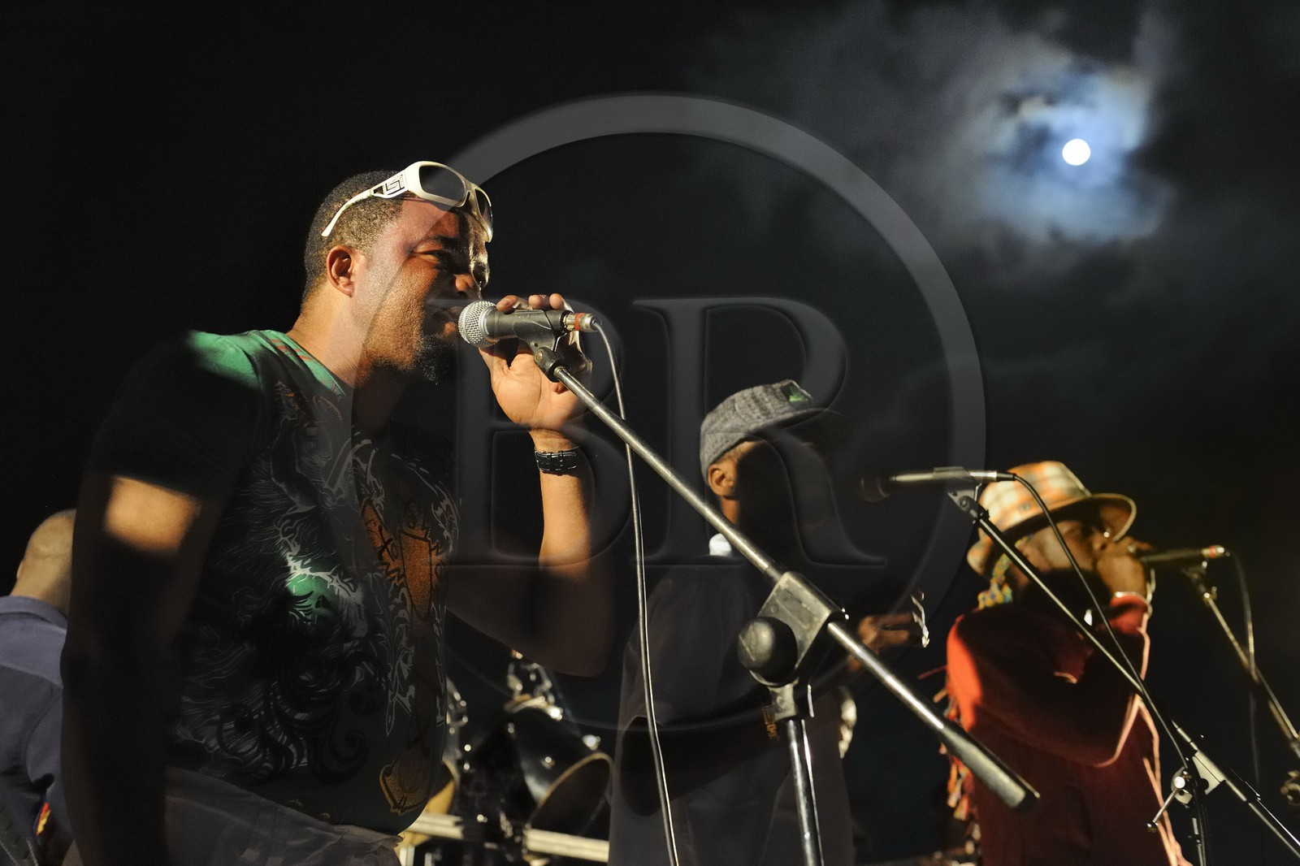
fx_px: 1625
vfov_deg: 29.9
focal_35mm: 45
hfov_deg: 43.6
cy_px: 433
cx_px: 650
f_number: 3.5
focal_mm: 45
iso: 6400
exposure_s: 1/60
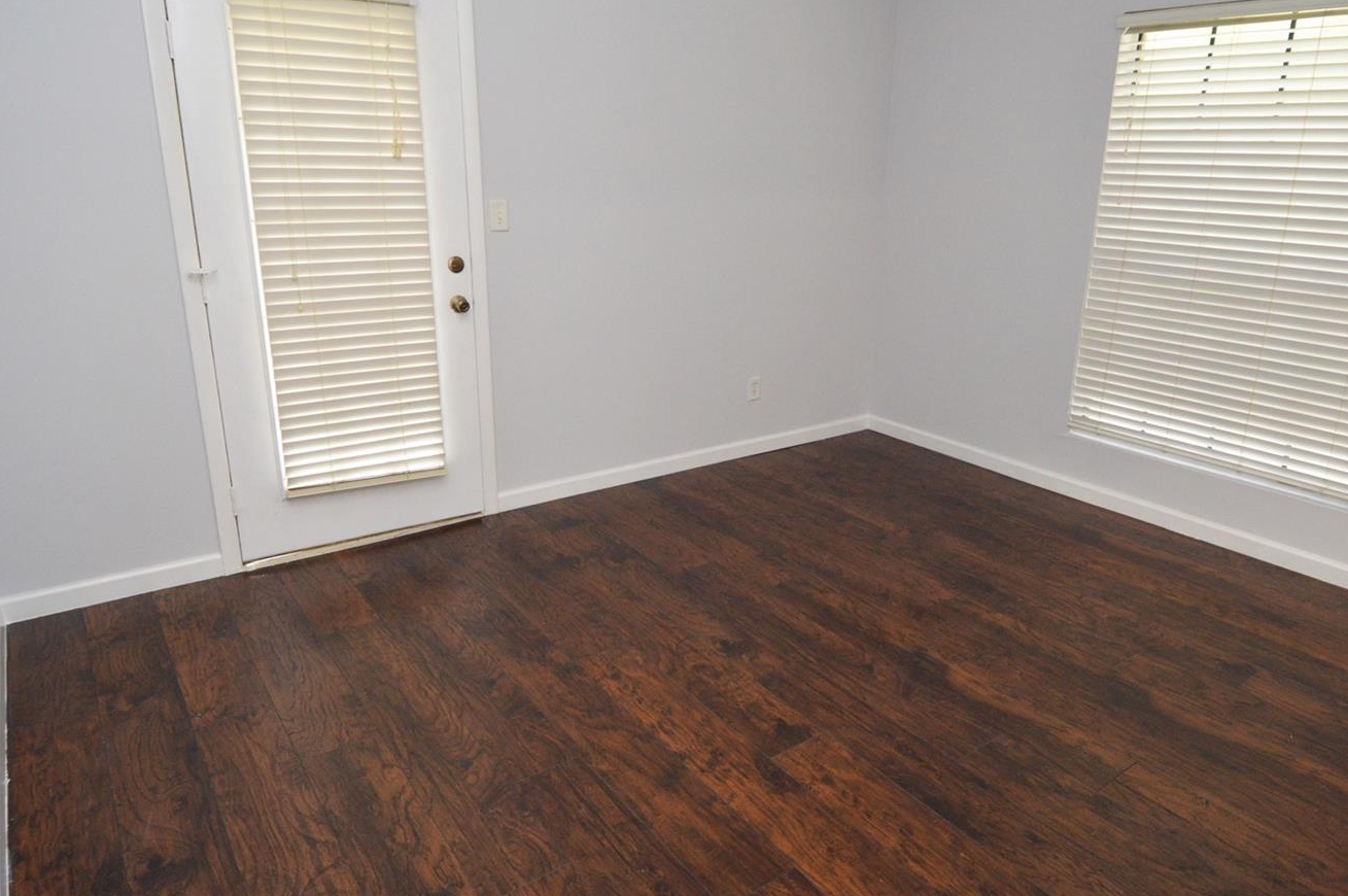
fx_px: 823
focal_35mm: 22
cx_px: 703
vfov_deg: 57.1
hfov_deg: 78.6
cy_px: 426
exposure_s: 1/60
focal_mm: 12
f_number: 4
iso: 1250
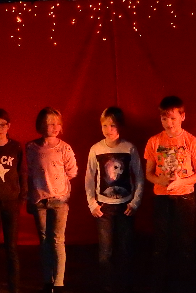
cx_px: -60
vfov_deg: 8.4
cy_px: 235
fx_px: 1993
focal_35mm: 244
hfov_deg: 5.6
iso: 1600
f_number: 5
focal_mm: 14.9
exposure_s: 1/30
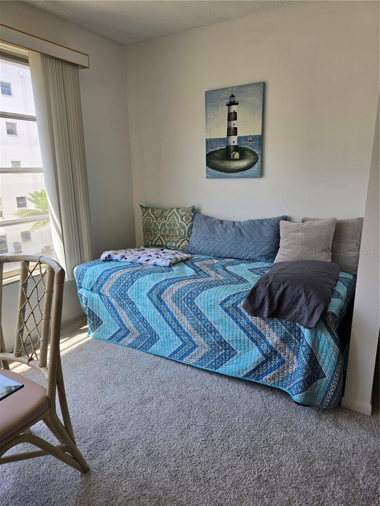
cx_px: 190
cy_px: 253
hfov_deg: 58.9
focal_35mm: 23
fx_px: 337
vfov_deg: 73.9
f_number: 1.7
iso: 20
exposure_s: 1/120
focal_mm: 6.3
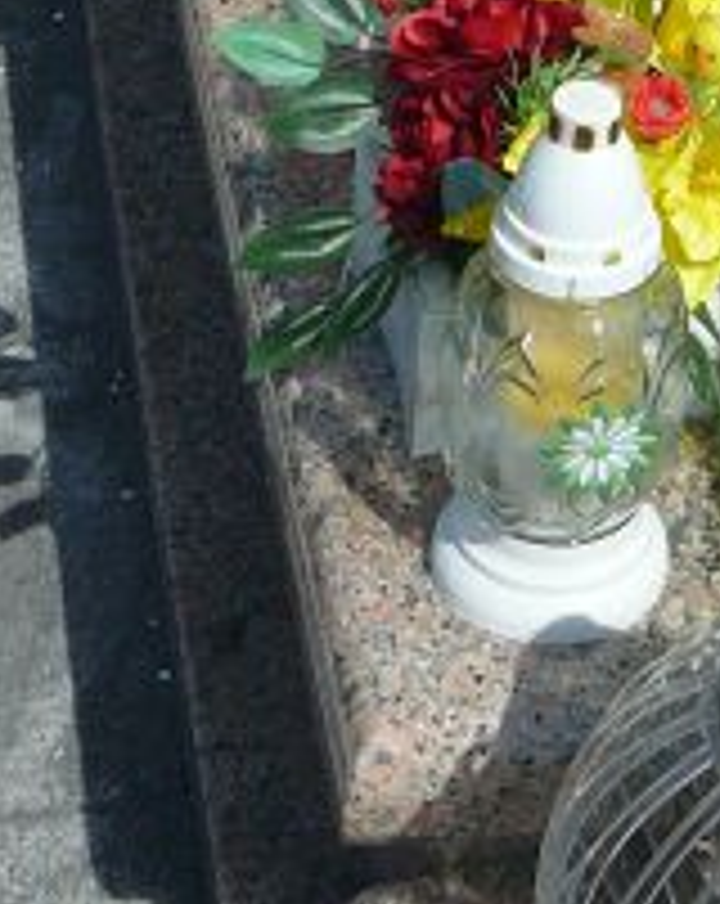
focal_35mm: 109
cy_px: -243
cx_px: 824
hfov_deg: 13.8
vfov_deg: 16.7
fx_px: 2912
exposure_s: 1/500
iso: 80
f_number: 5
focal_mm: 5.2
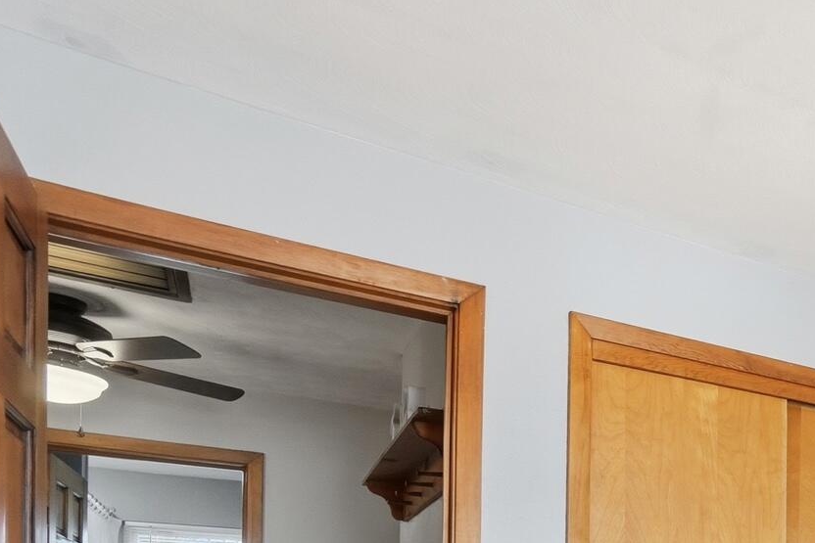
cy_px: 648
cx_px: 920
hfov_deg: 41.1
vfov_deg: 31.2
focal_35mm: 36
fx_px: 815
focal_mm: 10
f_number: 4
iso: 100
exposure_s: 1/640
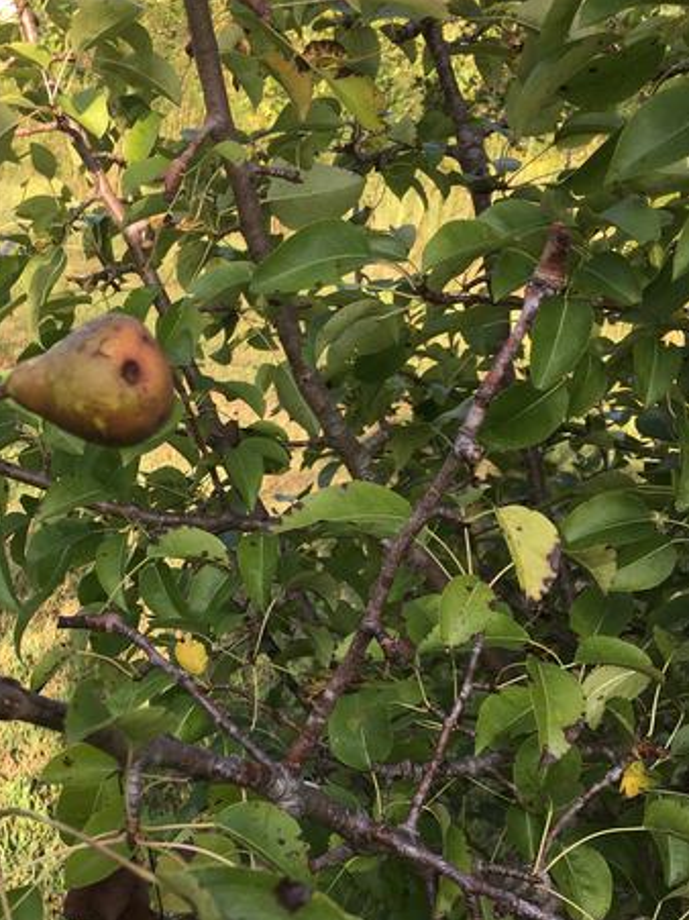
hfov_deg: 31.5
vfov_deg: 41.8
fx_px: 1195
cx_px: 162
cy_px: 563
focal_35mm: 45
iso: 25
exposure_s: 1/411
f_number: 2.2
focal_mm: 4.15
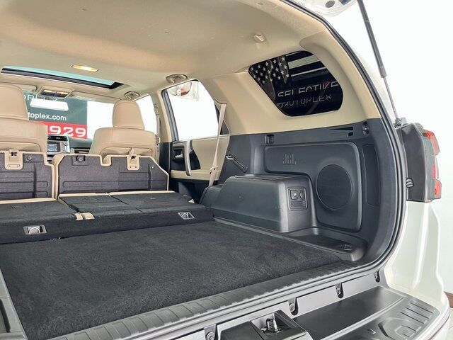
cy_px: 170
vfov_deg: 53.1
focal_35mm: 26
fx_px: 340
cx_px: 226
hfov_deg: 67.3
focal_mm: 5.1
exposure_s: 1/40
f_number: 1.6
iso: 400
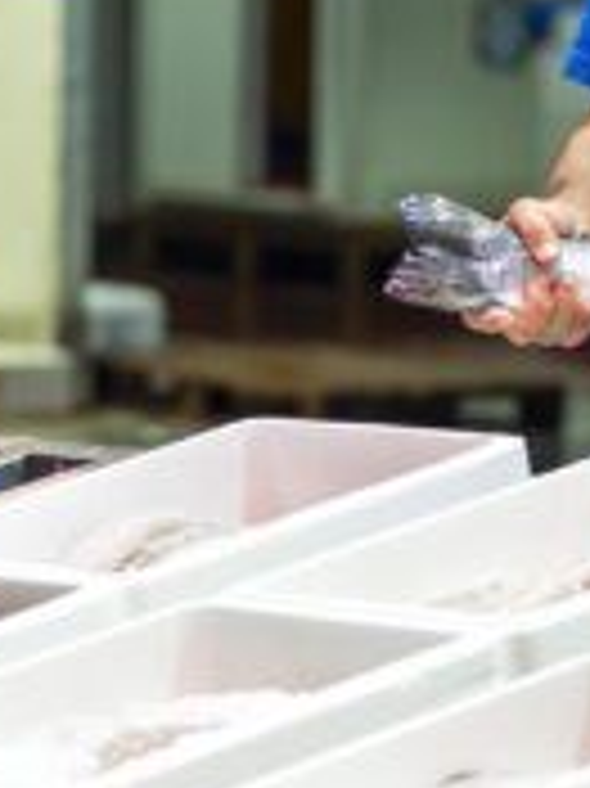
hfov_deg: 5.3
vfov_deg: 7.0
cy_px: -23
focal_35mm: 281
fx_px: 6394
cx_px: 707
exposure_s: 1/200
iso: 320
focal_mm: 85
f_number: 2.8
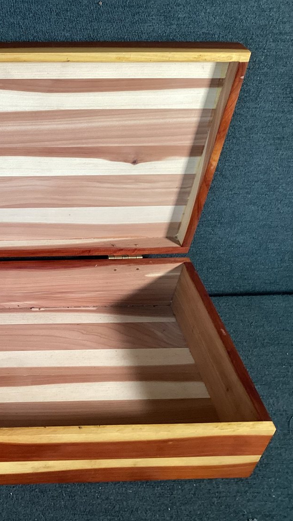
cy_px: 263
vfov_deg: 44.6
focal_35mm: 46
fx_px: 635
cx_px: -39
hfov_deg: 24.1
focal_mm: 3.3
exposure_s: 1/60
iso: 125
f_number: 2.4
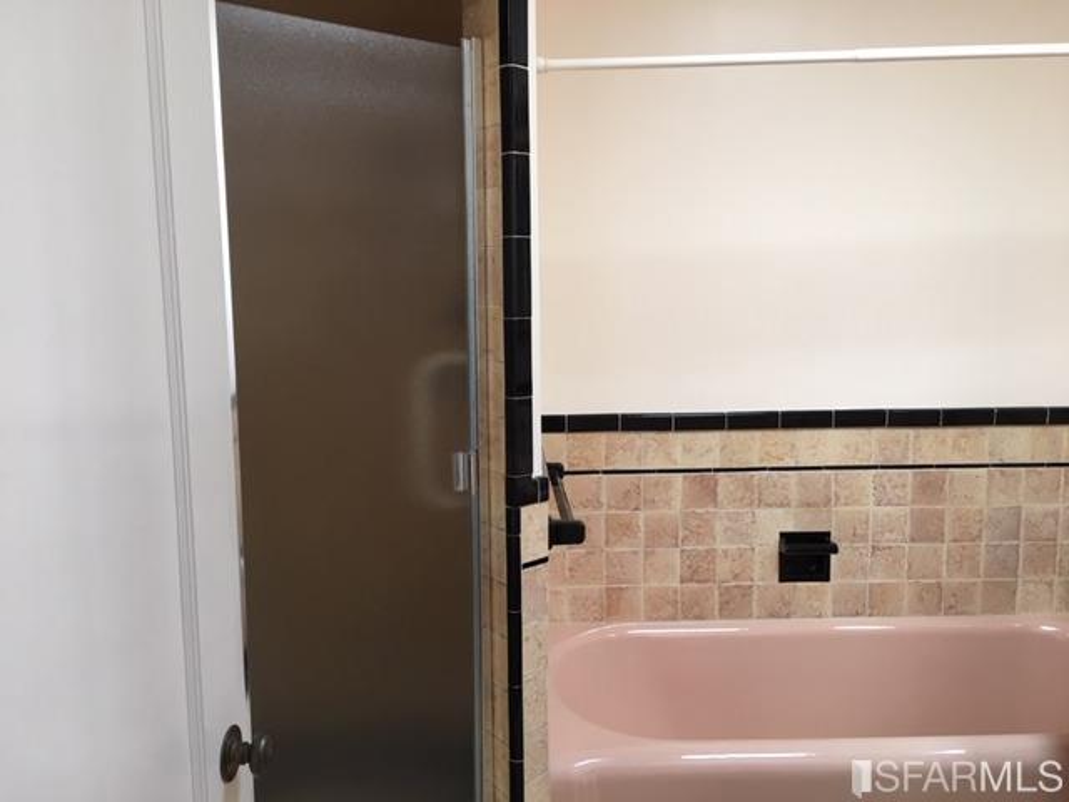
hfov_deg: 61.7
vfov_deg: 48.2
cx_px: 534
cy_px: 401
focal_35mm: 29
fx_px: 896
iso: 50
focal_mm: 4.15
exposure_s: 1/30
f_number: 2.2
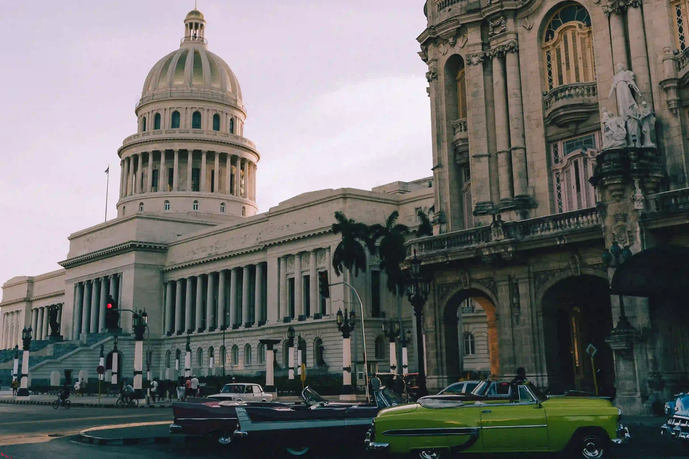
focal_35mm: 45
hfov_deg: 43.6
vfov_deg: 29.5
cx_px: 374
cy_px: 136
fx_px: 861
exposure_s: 1/800
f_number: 2.8
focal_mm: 29
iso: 100
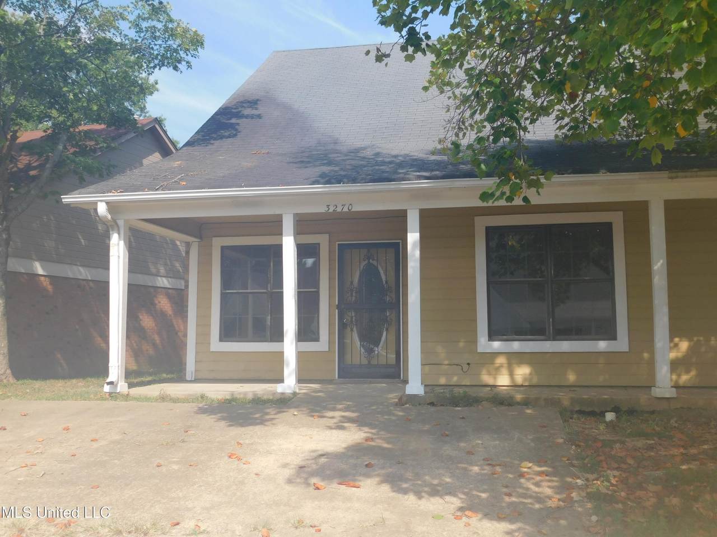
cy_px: 268
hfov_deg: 51.4
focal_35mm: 36
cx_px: 358
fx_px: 746
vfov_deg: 39.7
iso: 125
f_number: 3.5
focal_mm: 6.3
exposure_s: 1/640
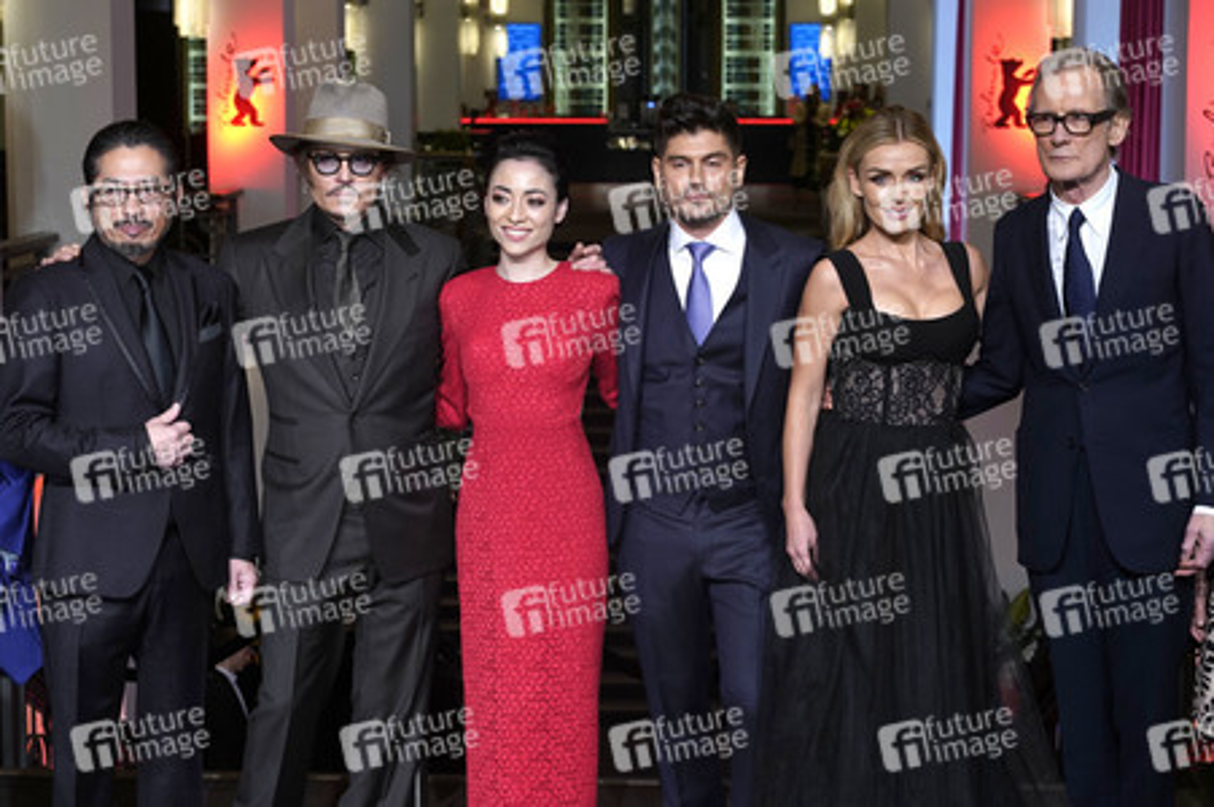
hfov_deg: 28.1
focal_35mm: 72
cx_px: 607
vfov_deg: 18.9
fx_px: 2426
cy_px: 404
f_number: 7.1
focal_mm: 72
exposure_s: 1/80
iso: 1000
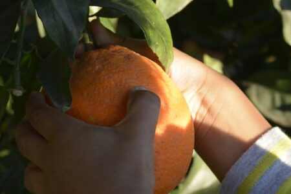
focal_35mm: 88
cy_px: 97
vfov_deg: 15.5
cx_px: 146
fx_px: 711
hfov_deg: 23.1
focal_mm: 32.8
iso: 125
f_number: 3.8
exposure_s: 1/250
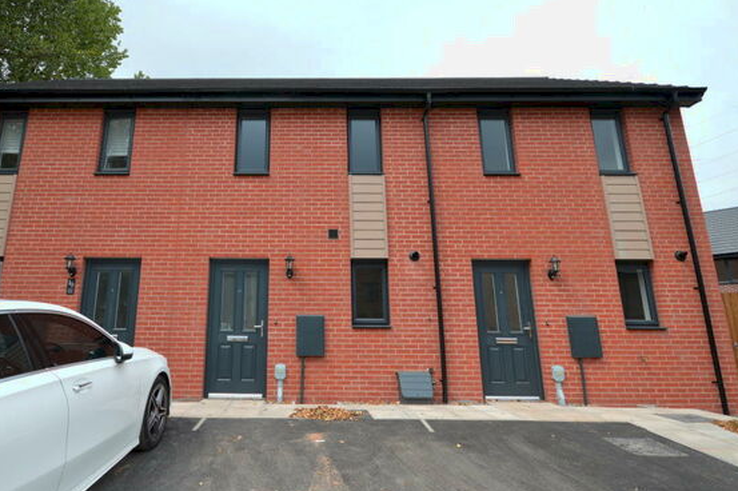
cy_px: 220
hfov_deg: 85.8
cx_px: 292
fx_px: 389
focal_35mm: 19
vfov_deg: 64.3
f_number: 6.3
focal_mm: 10
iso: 100
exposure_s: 1/160
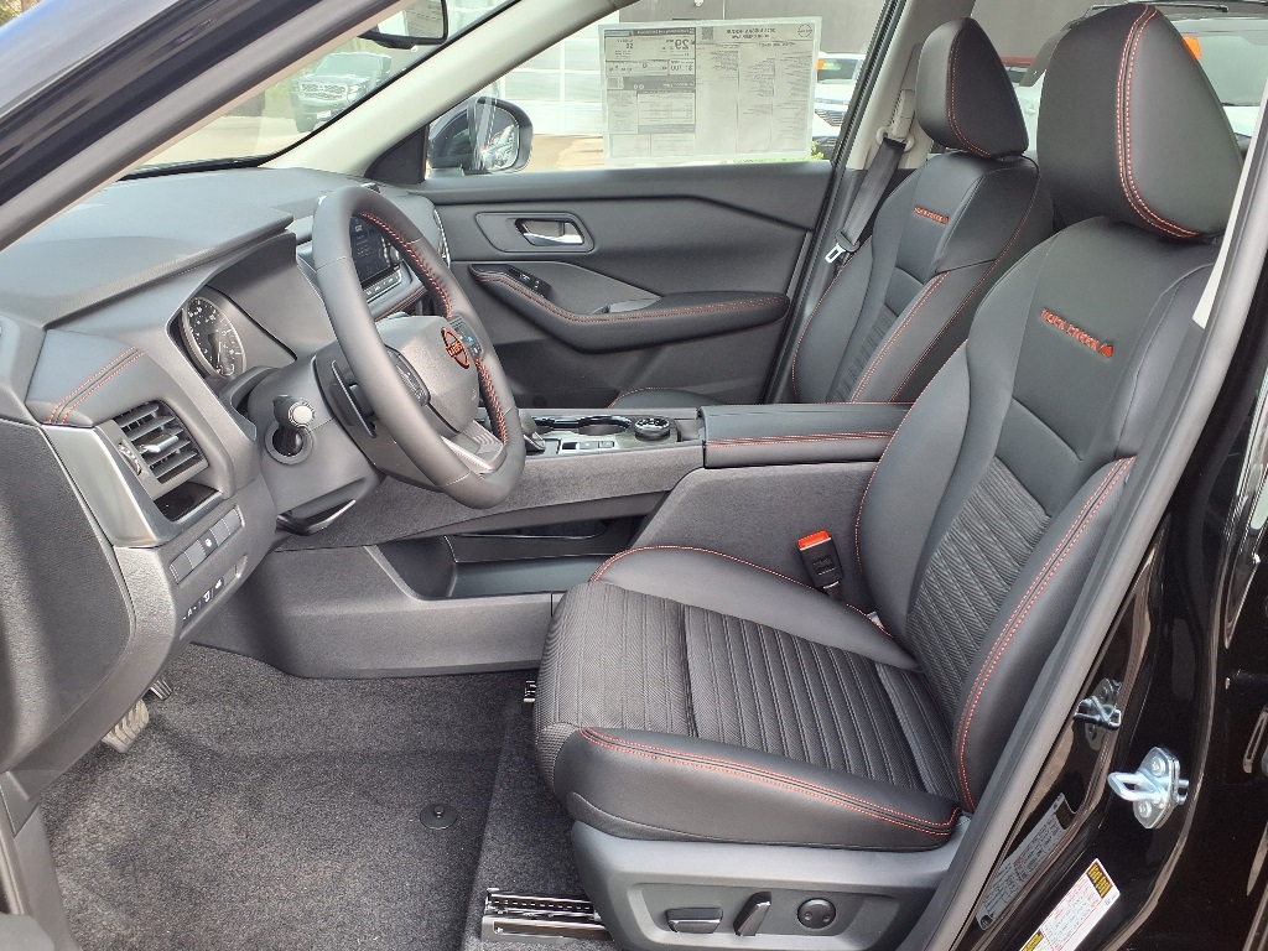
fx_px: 989
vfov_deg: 51.4
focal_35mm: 27
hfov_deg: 65.3
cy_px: 476
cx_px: 634
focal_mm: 3.58
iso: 40
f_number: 1.9
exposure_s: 1/120
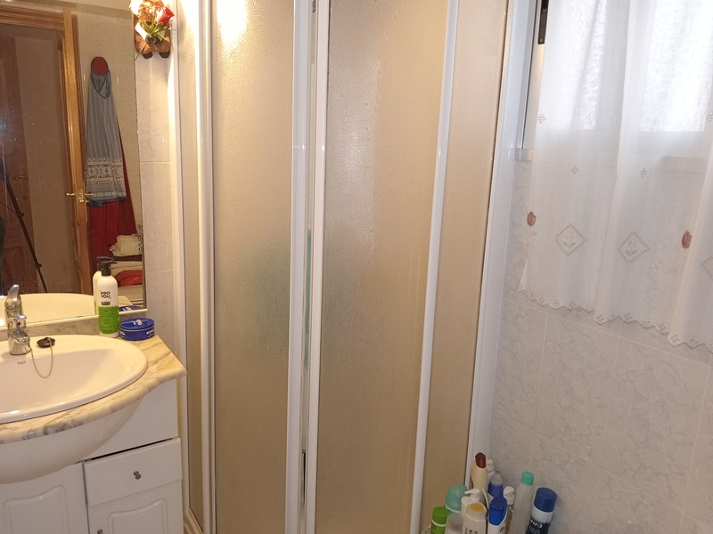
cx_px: 356
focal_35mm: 28
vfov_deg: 49.7
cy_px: 267
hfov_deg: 63.4
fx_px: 577
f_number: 1.8
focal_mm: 4.04
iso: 1137
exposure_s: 1/33.3
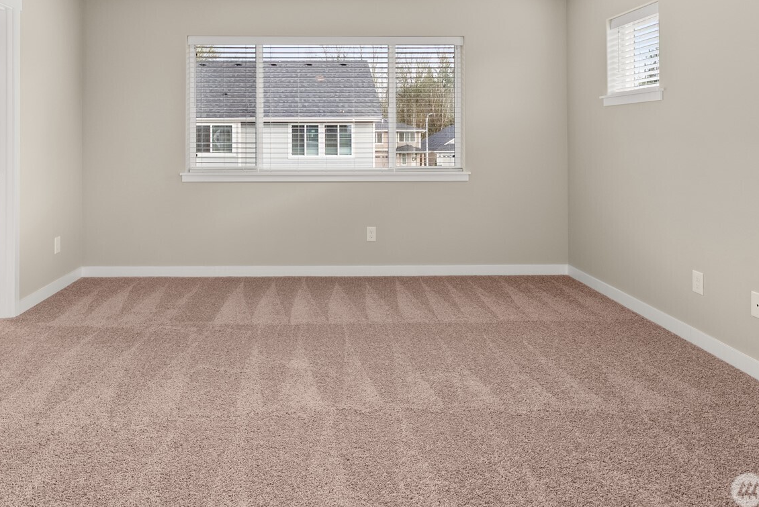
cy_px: 136
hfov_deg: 73.3
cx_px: 325
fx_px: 506
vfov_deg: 51.3
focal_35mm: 24
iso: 500
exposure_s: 1/5
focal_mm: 16
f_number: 9
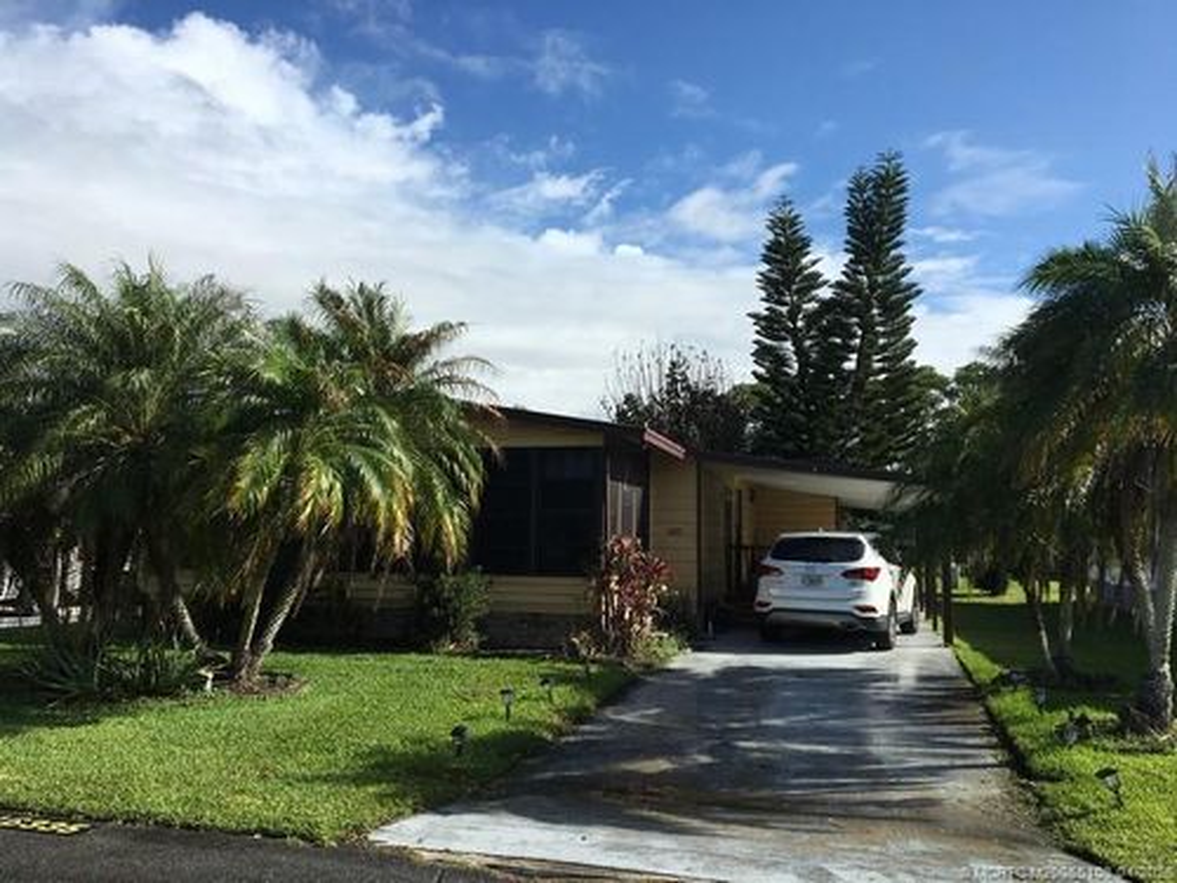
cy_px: 442
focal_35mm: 29
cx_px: 588
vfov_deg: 48.2
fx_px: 986
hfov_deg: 61.7
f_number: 2.2
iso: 25
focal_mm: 4.15
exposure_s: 1/2331
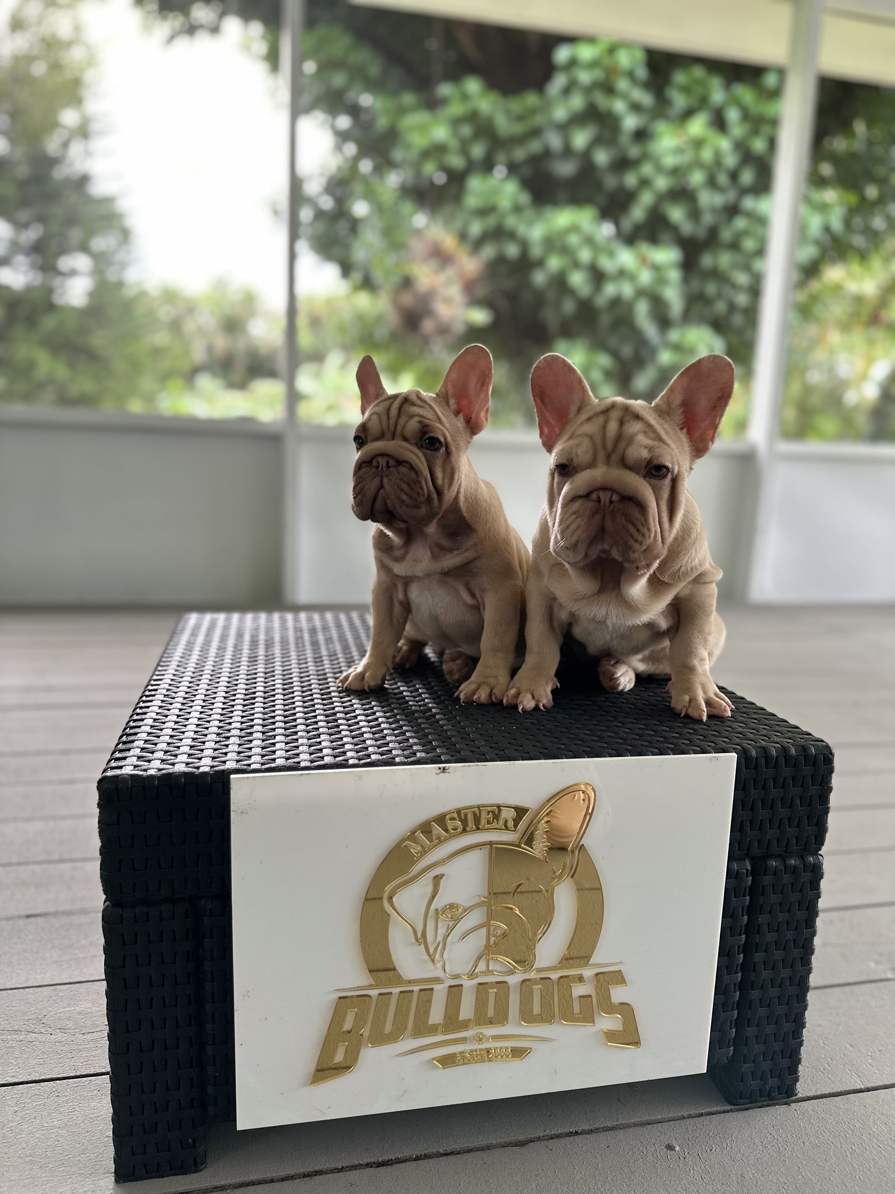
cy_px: 597
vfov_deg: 71.6
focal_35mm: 24
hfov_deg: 56.8
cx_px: 448
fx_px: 827
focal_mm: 6.86
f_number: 1.78
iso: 160
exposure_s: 1/121
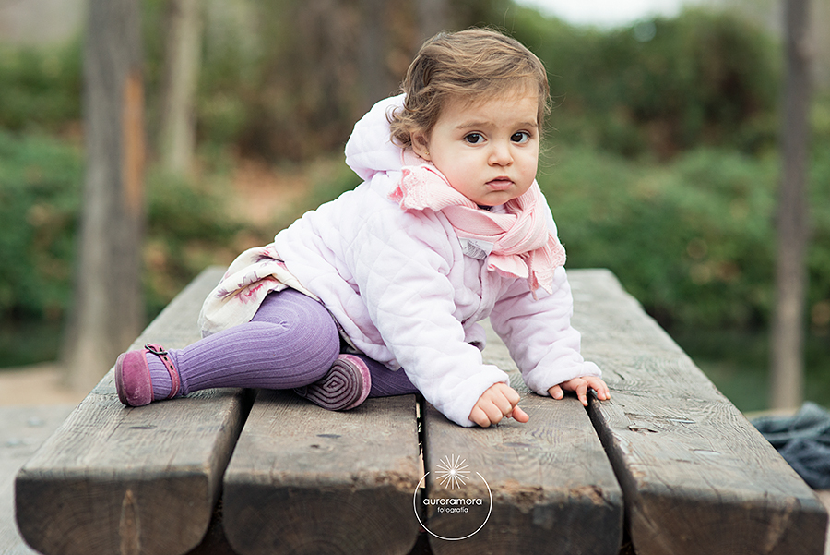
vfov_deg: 16.1
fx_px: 1961
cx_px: 415
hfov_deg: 23.9
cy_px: 278
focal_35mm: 85
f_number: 2.8
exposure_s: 1/1000
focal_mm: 85
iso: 500
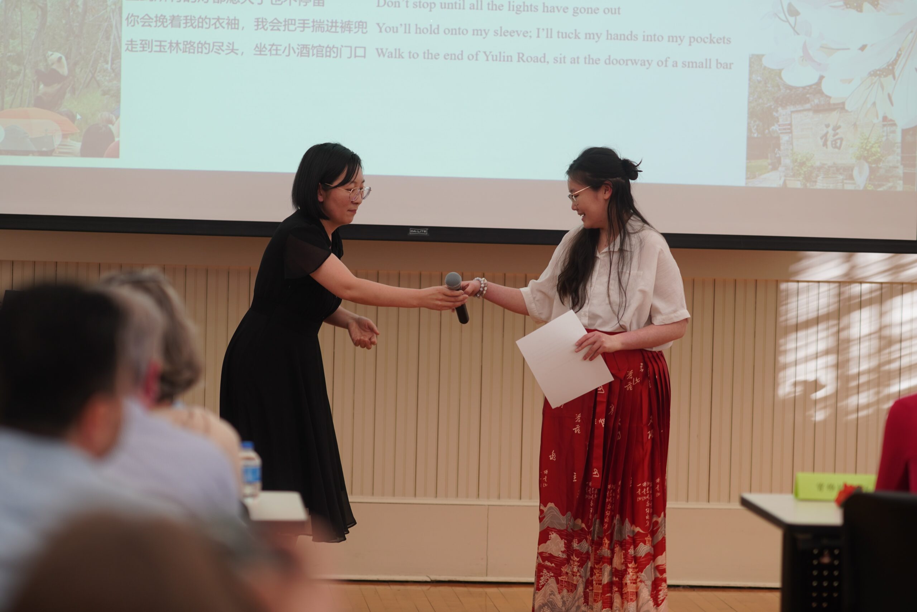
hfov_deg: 16.1
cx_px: 458
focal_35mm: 128
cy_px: 306
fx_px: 3248
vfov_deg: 10.8
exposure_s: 1/160
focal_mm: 85
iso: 100
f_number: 1.8
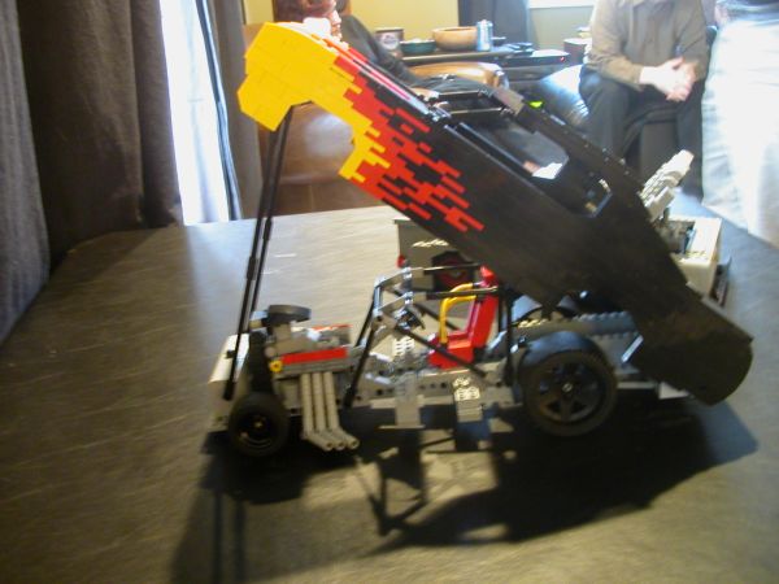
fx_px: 833
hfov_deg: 50.1
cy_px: 292
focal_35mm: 37
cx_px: 390
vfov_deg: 38.7
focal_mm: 5.6
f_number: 2.7
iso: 200
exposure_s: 1
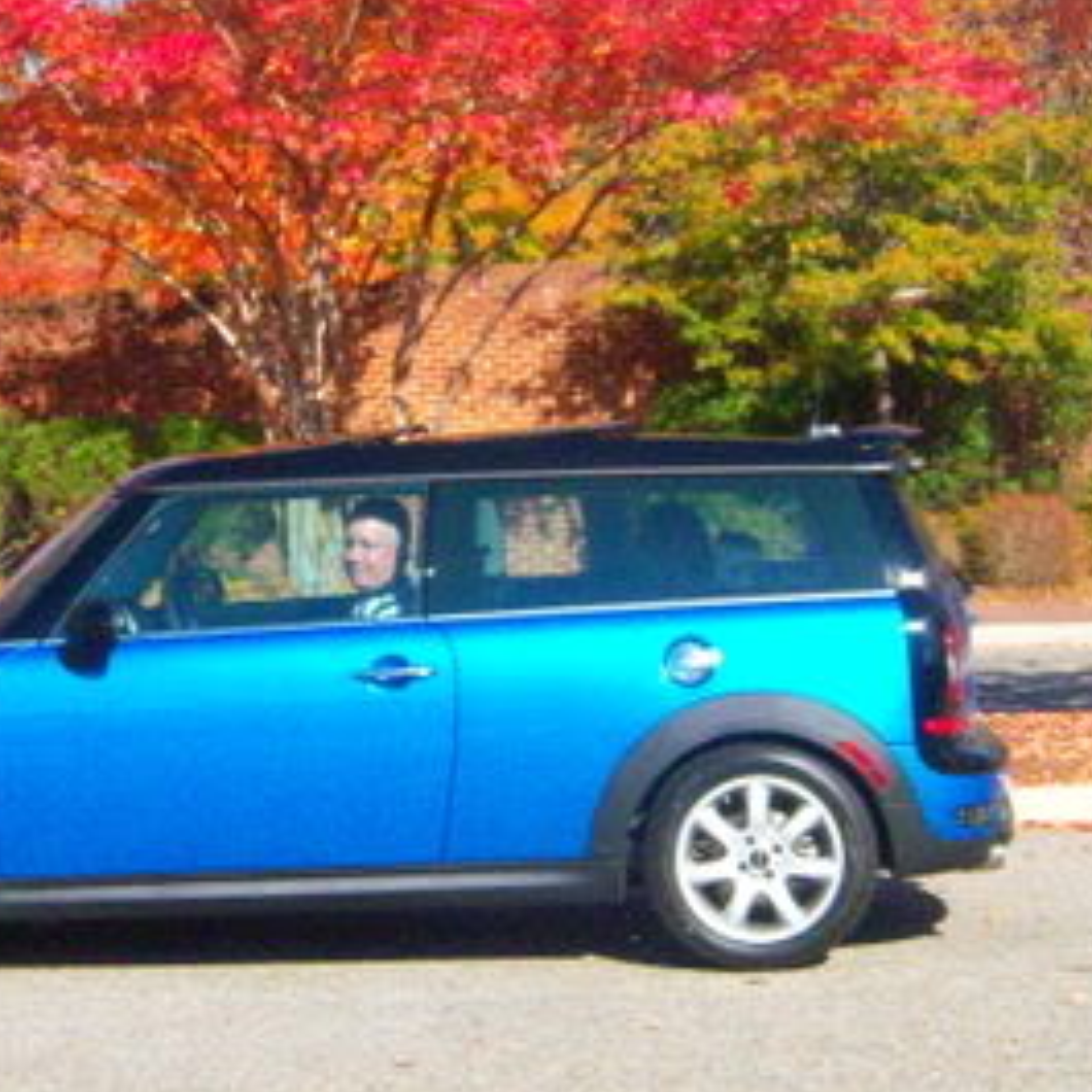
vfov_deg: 18.1
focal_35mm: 96
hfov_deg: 18.1
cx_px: 462
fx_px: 3426
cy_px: 593
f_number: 4.8
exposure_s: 1/2000
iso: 400
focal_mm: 7.5
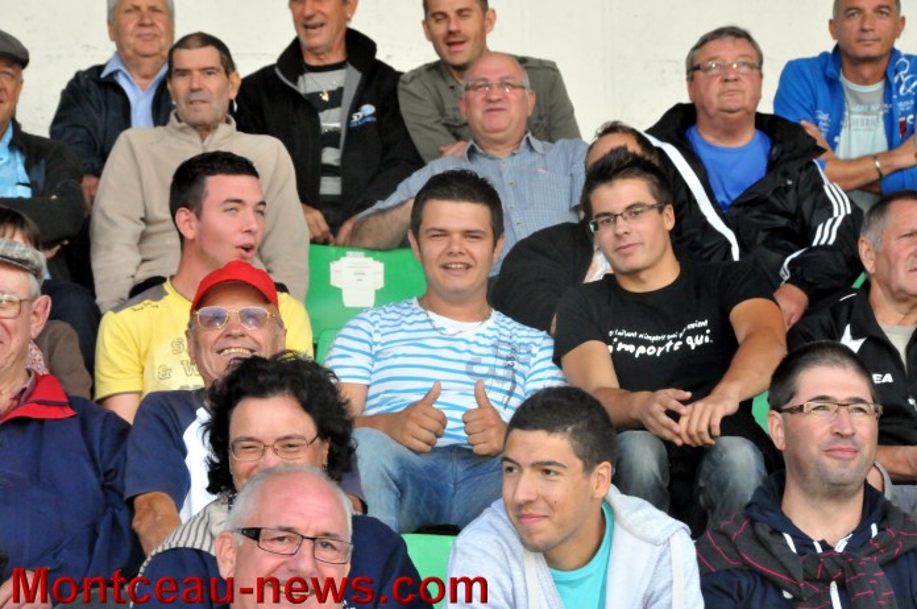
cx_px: 460
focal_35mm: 169
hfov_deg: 12.2
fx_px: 4299
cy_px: 304
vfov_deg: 8.1
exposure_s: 1/250
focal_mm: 112
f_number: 14
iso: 3200
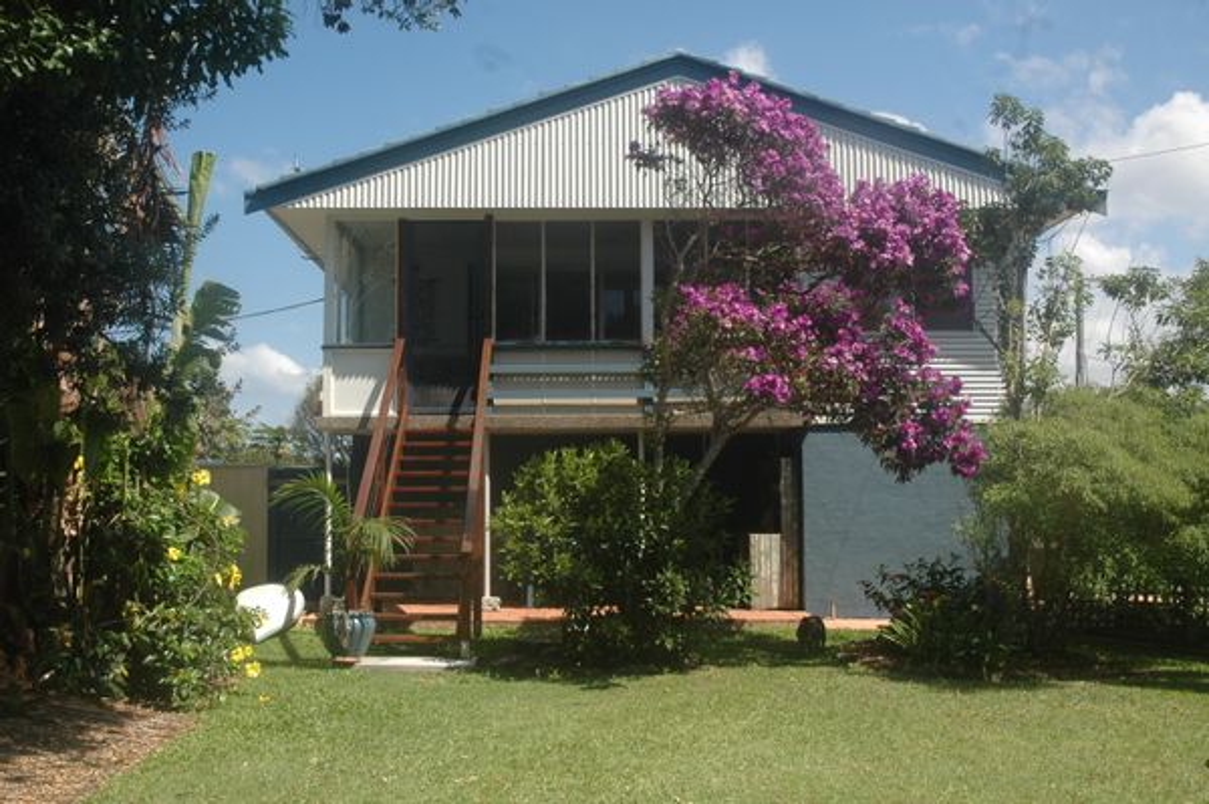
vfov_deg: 33.0
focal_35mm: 40
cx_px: 604
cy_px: 402
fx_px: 1359
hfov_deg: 48.0
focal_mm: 27
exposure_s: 1/320
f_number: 9
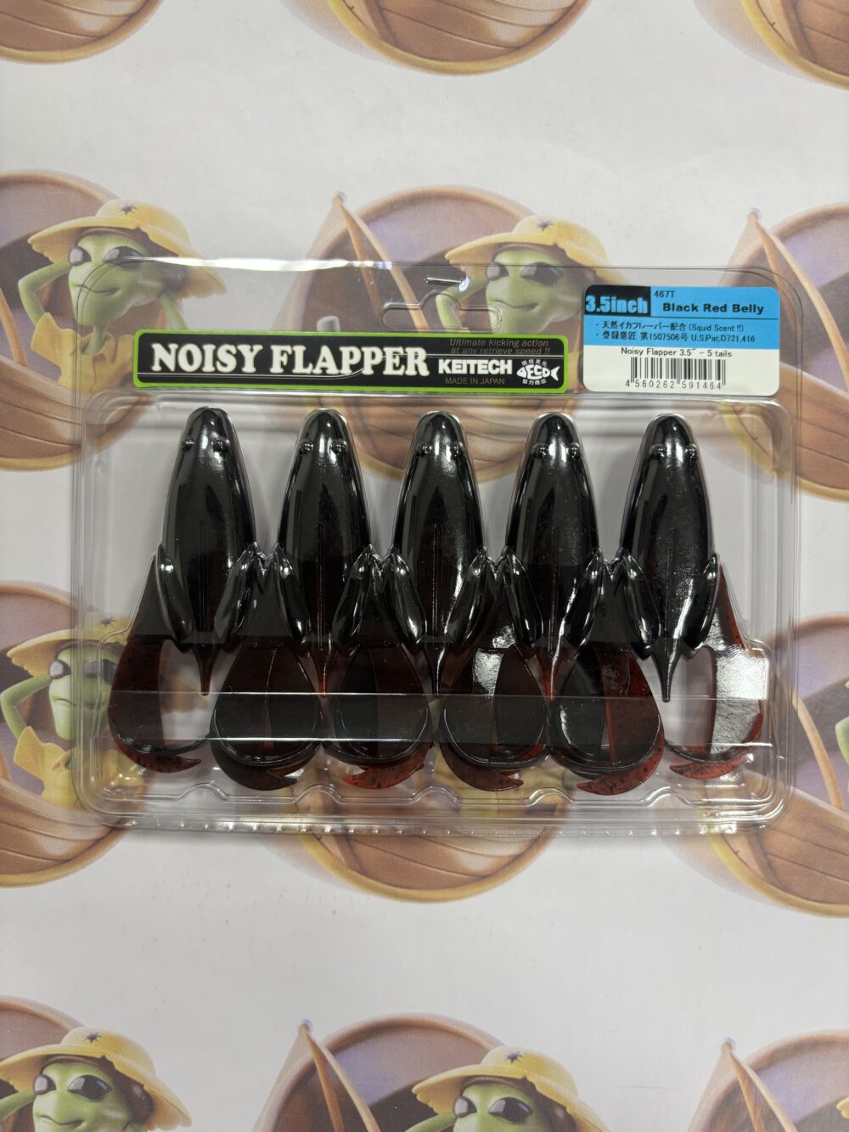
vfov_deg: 67.3
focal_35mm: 26
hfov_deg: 53.1
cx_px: 424
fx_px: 850
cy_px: 566
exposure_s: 1/60
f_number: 1.6
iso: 125
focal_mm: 5.96
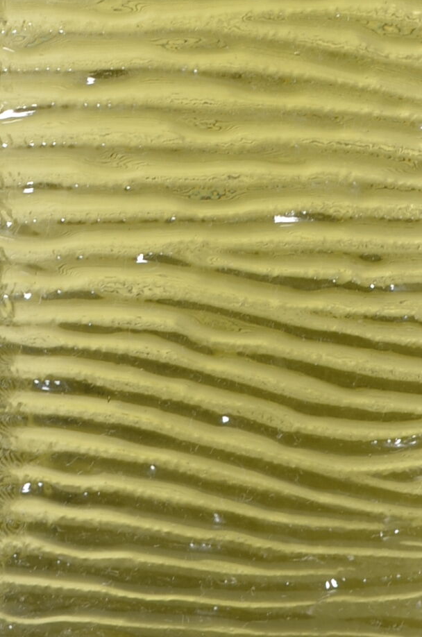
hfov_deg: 4.5
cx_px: 172
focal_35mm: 302
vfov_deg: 6.8
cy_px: -235
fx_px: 5334
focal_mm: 50
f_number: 11
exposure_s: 1/125
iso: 100
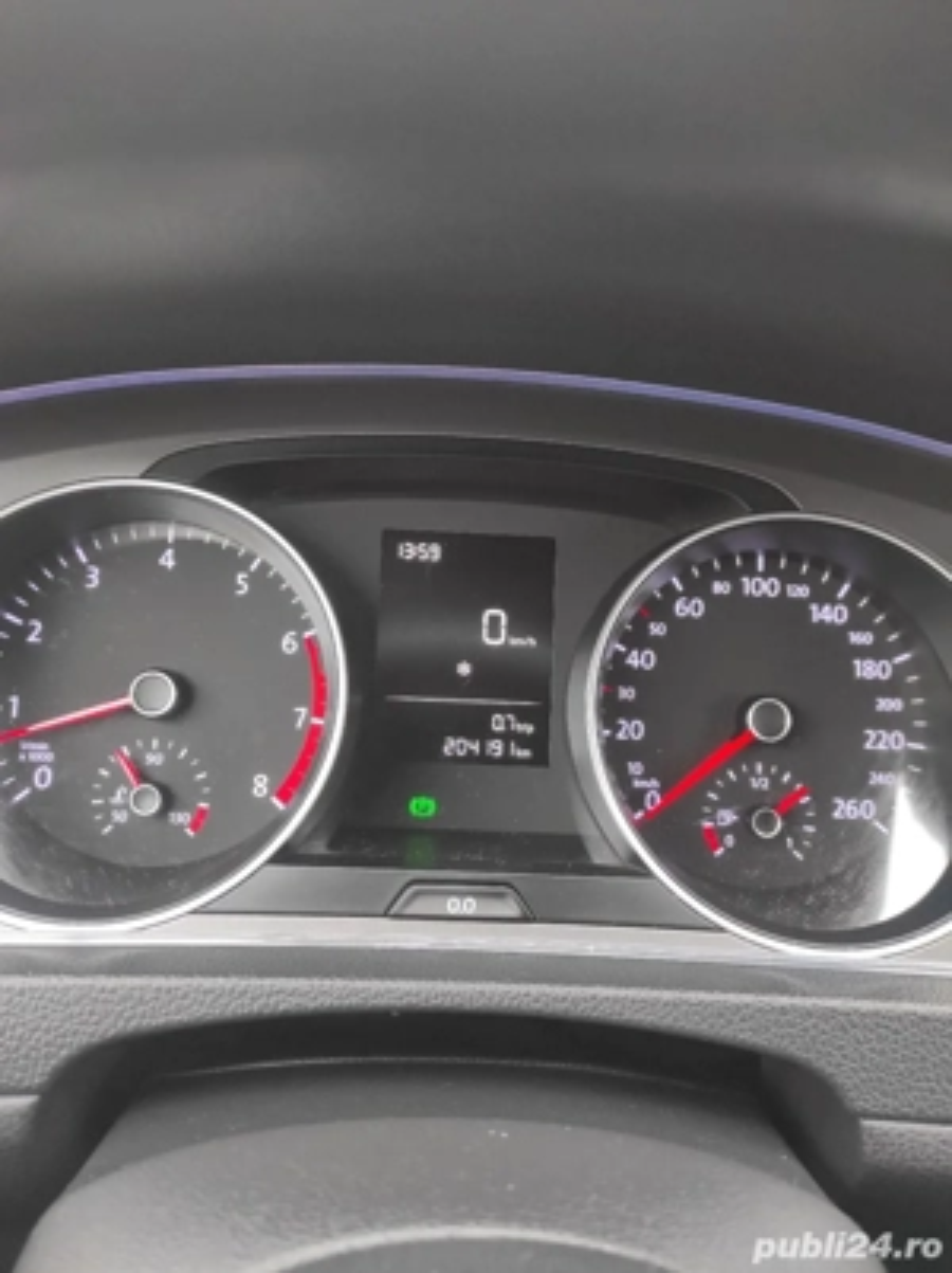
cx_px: 476
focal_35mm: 25
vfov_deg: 69.4
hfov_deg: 54.8
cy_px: 636
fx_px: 918
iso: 146
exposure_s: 1/33
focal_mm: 5.43
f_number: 1.89
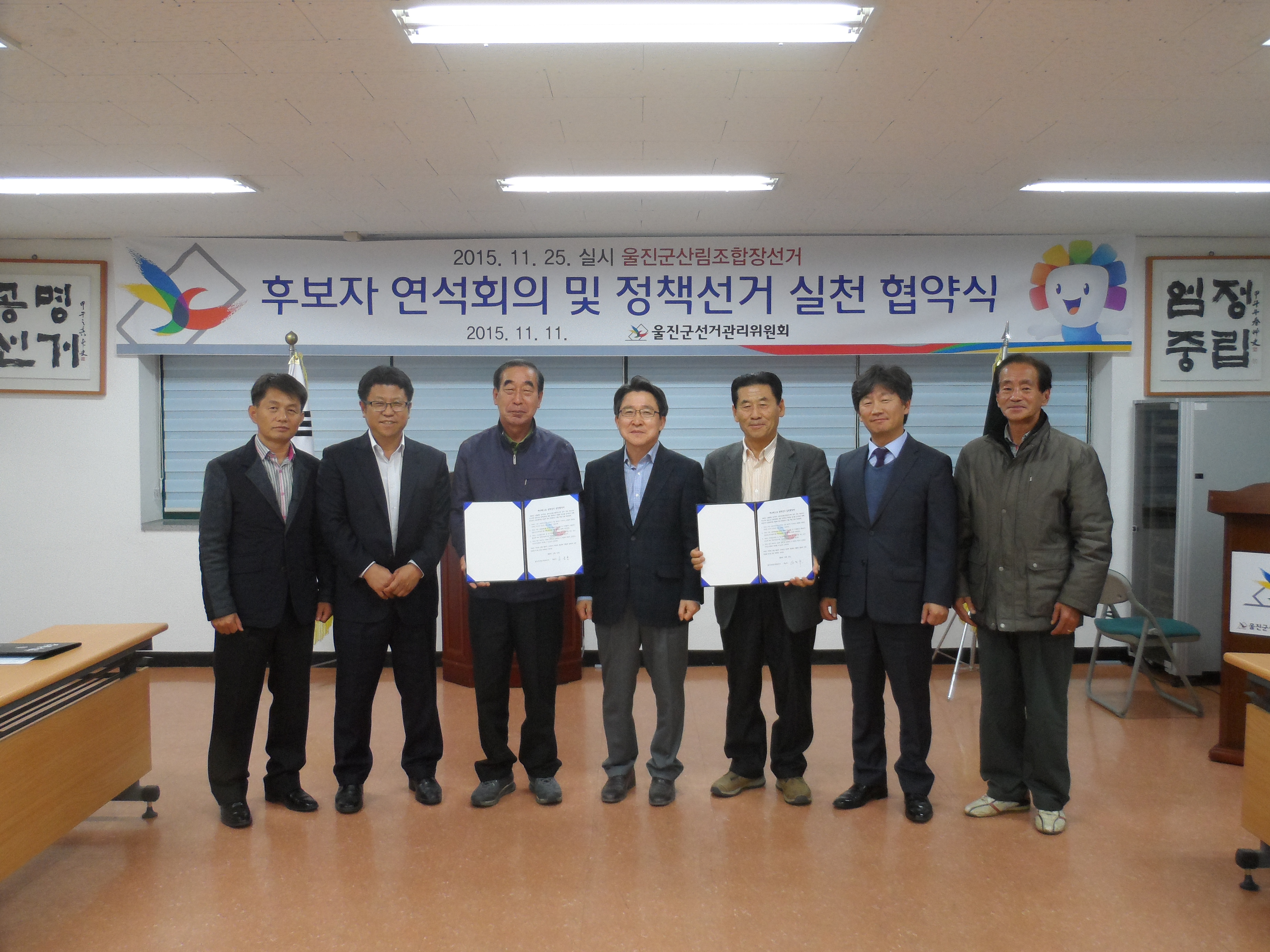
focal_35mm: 32
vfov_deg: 44.2
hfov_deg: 56.8
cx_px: 635
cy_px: 476
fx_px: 1174
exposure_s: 1/30
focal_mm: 5.3
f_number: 3.4
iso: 240
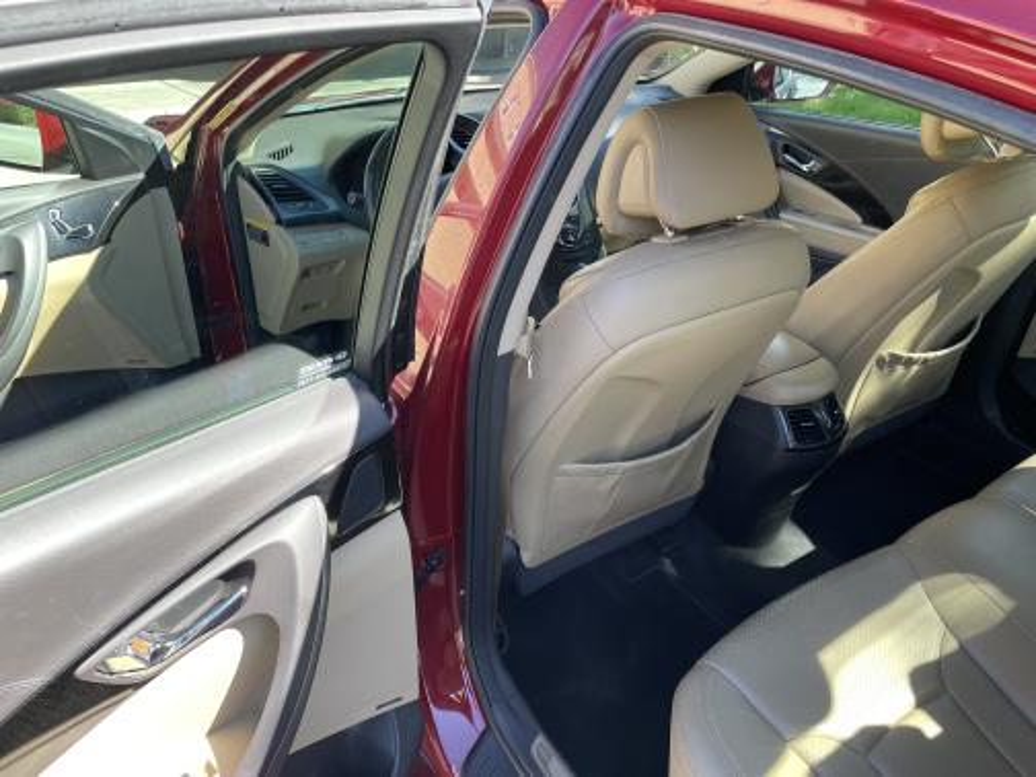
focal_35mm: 26
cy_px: 388
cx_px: 518
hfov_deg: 67.3
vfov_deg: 53.1
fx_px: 778
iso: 32
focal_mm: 4.2
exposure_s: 1/185
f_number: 1.6
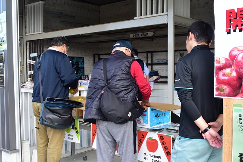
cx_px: 120
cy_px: 91
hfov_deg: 43.6
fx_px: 304
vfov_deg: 29.8
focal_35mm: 45
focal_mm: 26
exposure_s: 1/200
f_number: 7.1
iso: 400
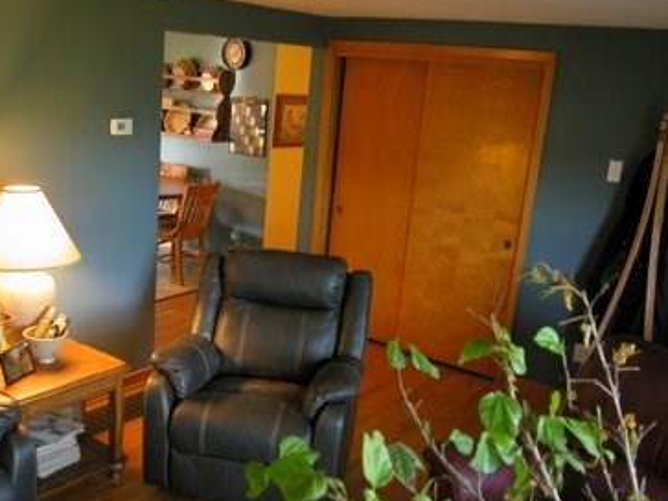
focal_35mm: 37
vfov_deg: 38.6
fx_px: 714
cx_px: 258
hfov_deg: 49.7
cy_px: 289
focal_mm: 7.1
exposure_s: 1/6.3
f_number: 2.8
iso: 100
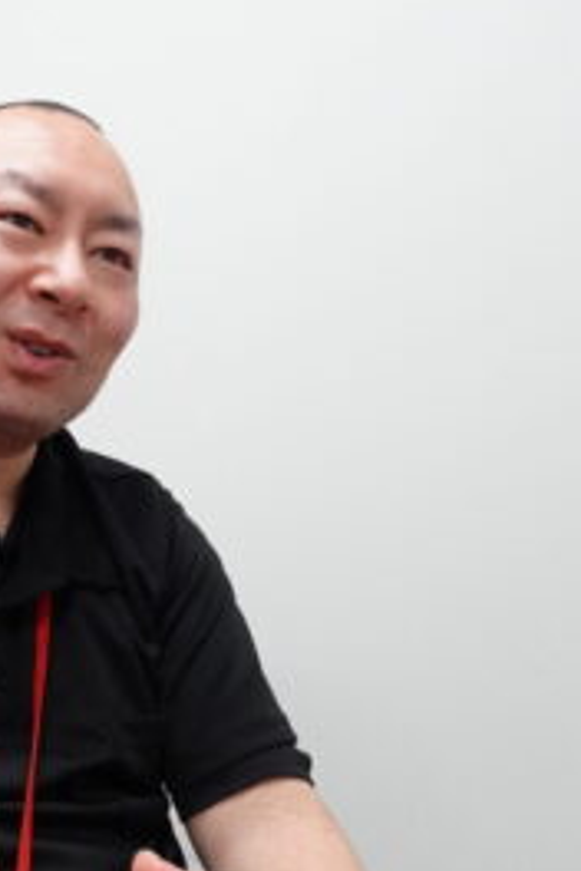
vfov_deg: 47.2
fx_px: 992
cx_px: -86
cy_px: 513
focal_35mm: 41
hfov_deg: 29.0
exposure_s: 1/125
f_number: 4
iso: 1250
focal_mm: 6.9
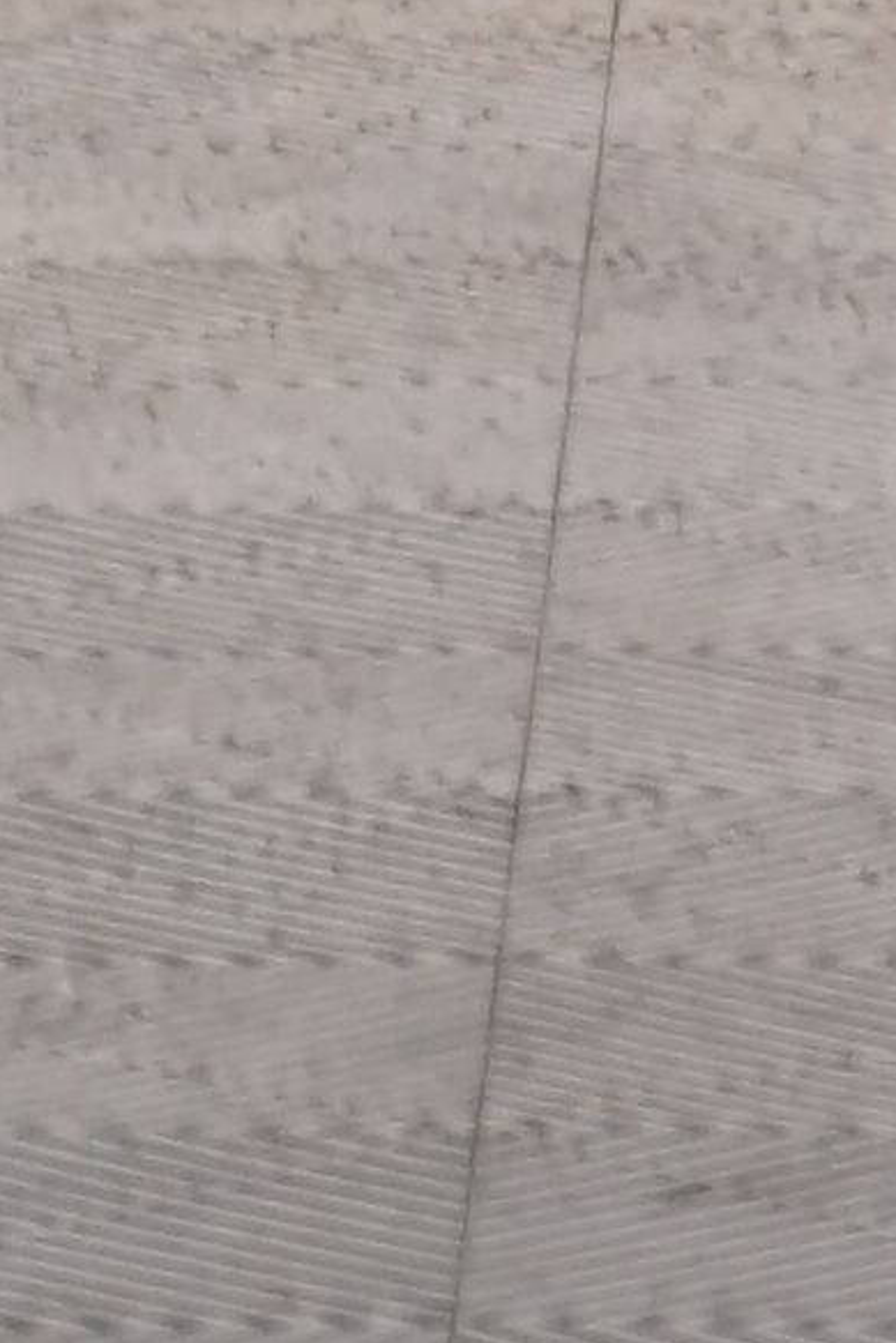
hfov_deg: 2.6
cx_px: 638
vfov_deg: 3.8
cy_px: -2921
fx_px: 19587
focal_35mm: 525
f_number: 5
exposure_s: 1/50
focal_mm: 51
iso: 800
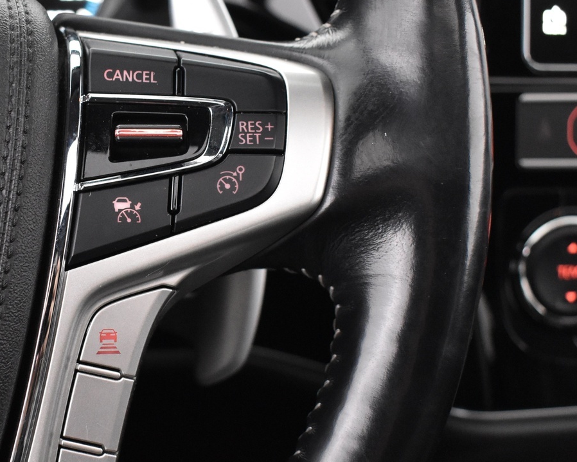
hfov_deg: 28.1
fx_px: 1127
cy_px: 274
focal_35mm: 66
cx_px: 118
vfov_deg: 23.1
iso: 3200
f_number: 4
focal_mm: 26
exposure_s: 1/20
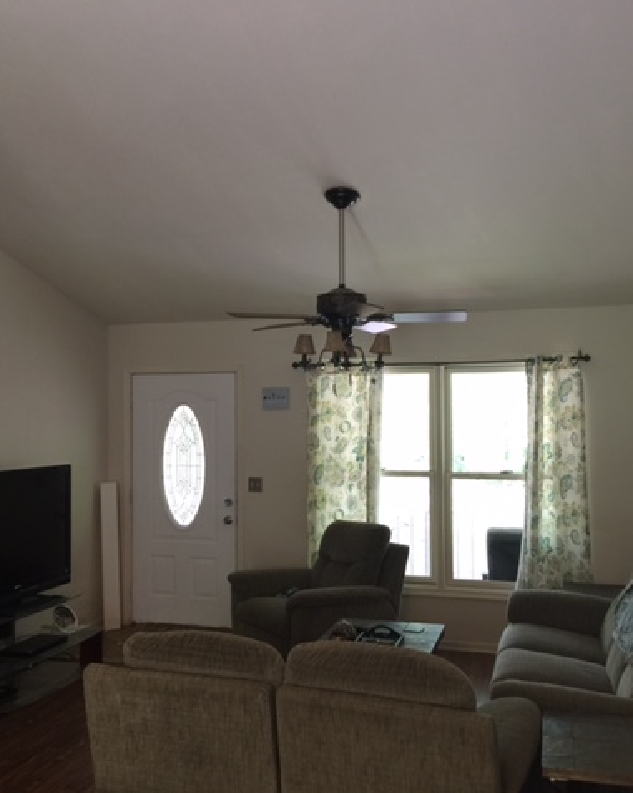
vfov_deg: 48.0
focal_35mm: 38
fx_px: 891
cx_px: 261
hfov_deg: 39.0
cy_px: 396
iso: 32
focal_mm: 4.15
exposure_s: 1/15
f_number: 2.2
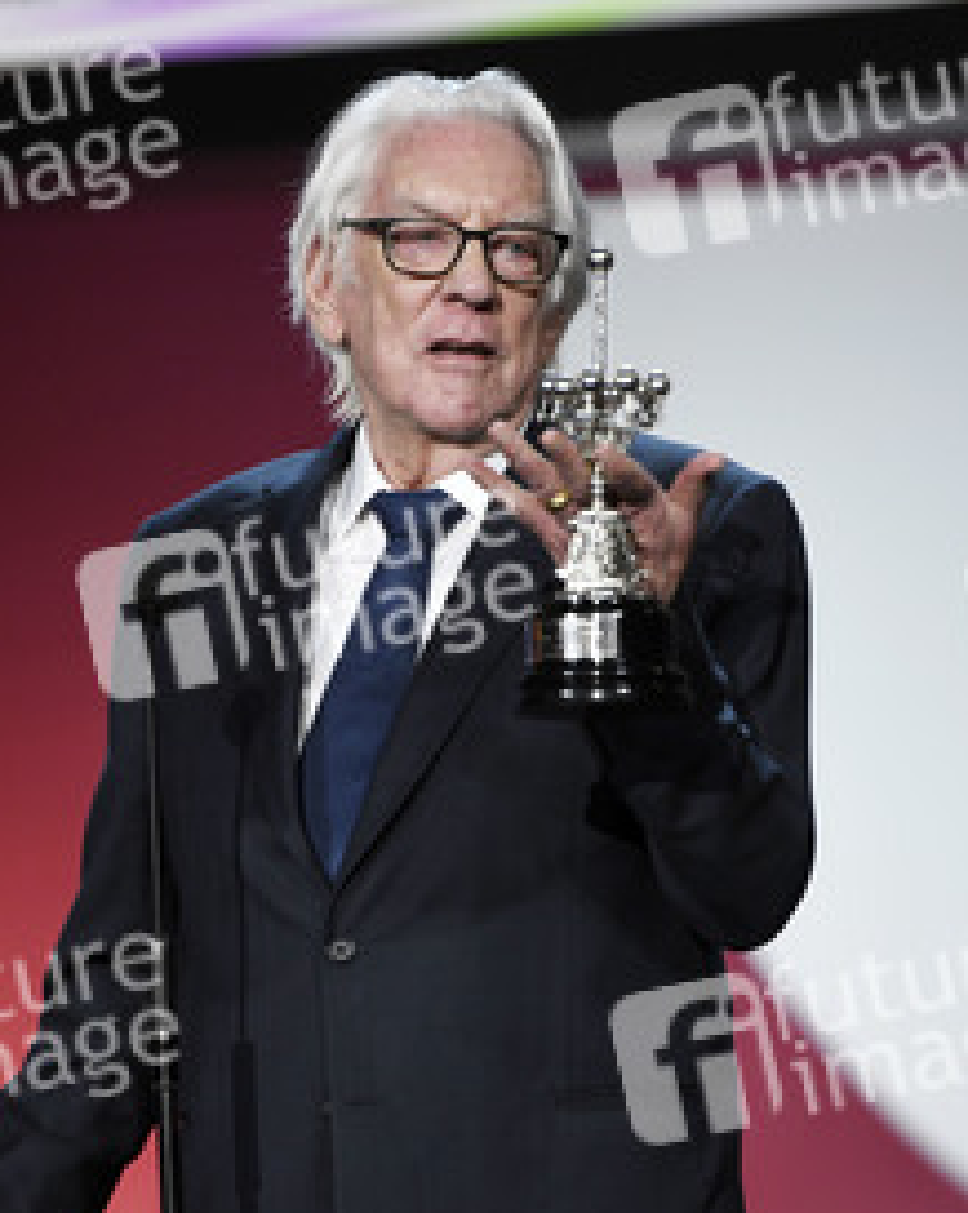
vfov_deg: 7.0
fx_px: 9859
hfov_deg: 5.6
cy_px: 818
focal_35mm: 275
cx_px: 435
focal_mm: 200
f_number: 3.5
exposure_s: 1/400
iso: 2000
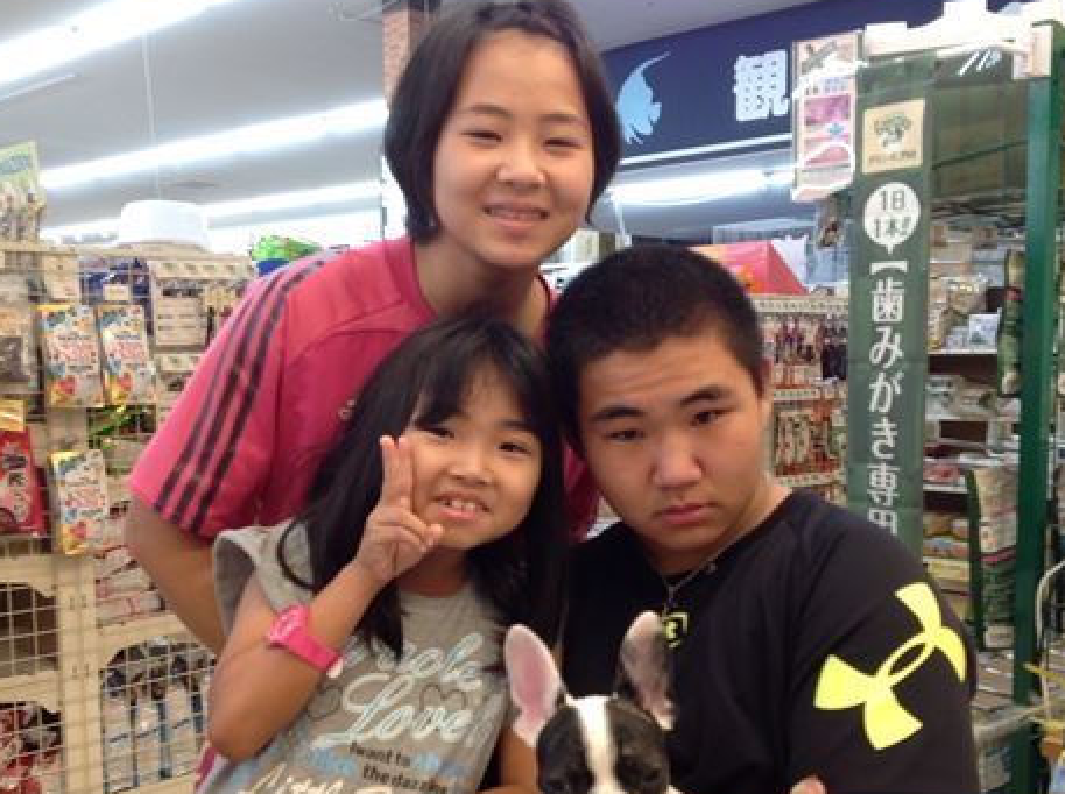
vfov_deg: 31.3
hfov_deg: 41.3
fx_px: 1413
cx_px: 541
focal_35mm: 46
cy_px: 487
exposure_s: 1/30
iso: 64
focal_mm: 4.28
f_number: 2.4
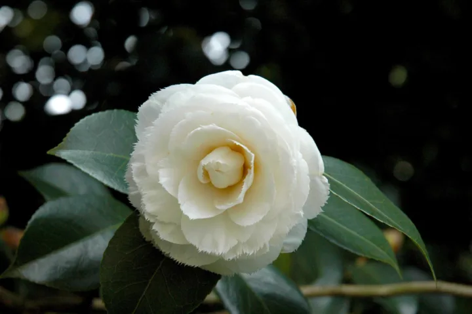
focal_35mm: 105
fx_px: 1376
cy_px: 157
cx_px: 236
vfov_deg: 13.0
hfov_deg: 19.5
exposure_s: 1/200
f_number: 7.1
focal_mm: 70
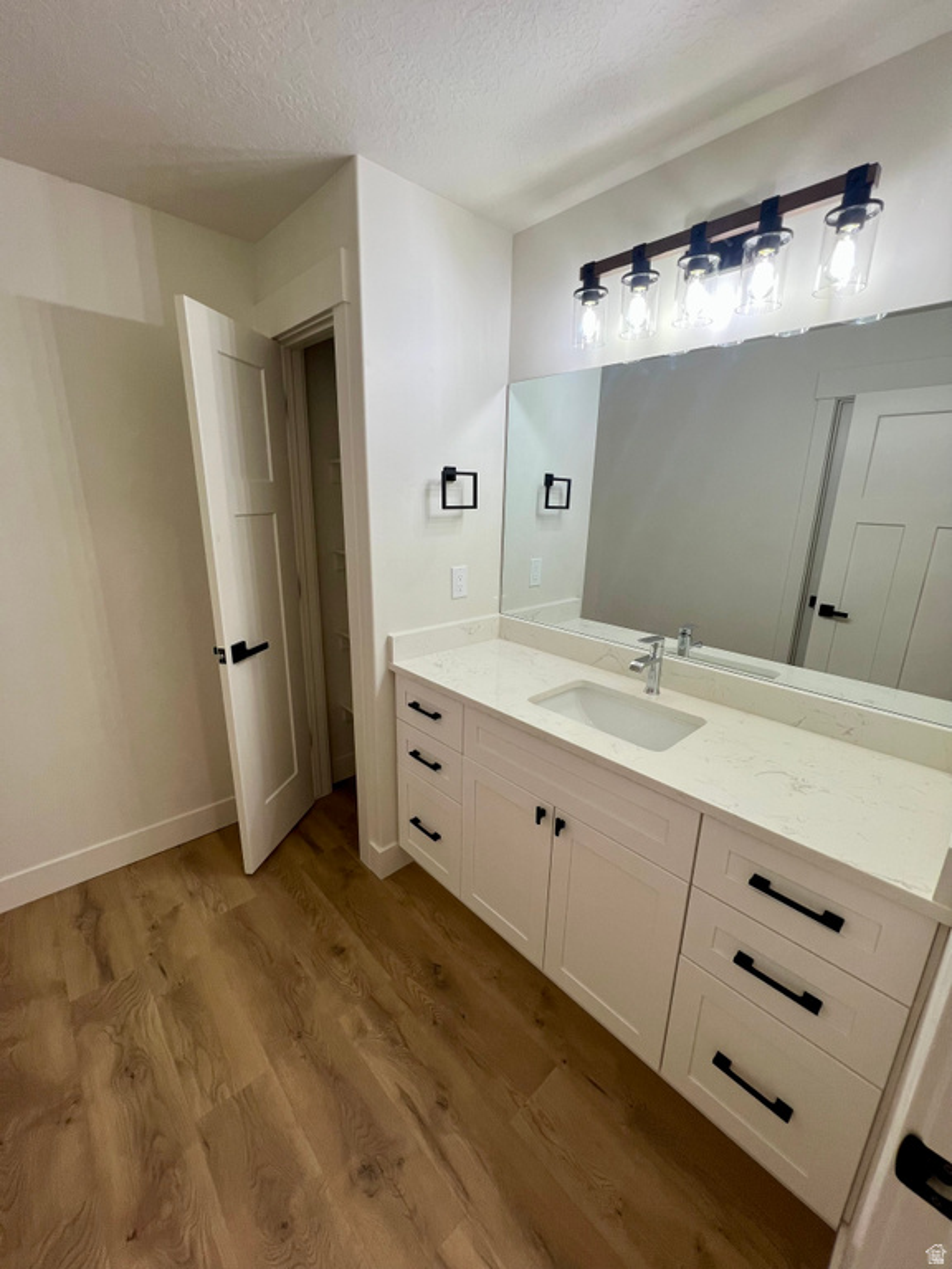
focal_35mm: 13
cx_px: 476
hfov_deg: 89.9
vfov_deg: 106.2
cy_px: 634
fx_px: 477
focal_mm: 1.57
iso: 80
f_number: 1.8
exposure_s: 1/120
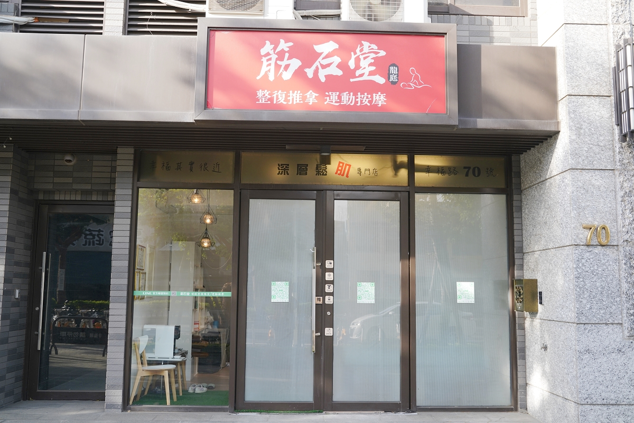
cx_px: 317
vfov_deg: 38.9
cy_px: 212
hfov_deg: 55.8
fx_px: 599
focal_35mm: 34
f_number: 4
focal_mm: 34
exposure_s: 1/160
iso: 250
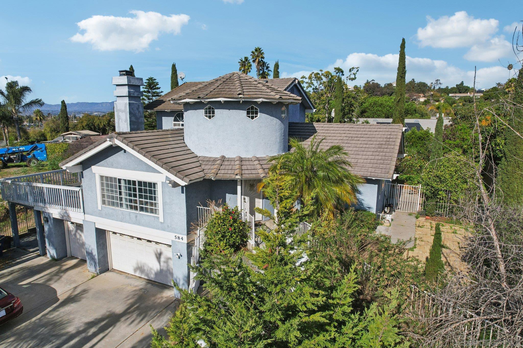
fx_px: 320
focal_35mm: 22
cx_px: 262
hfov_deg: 78.6
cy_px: 174
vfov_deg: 57.2
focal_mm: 8.4
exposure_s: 1/4000
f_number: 2.8
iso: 130
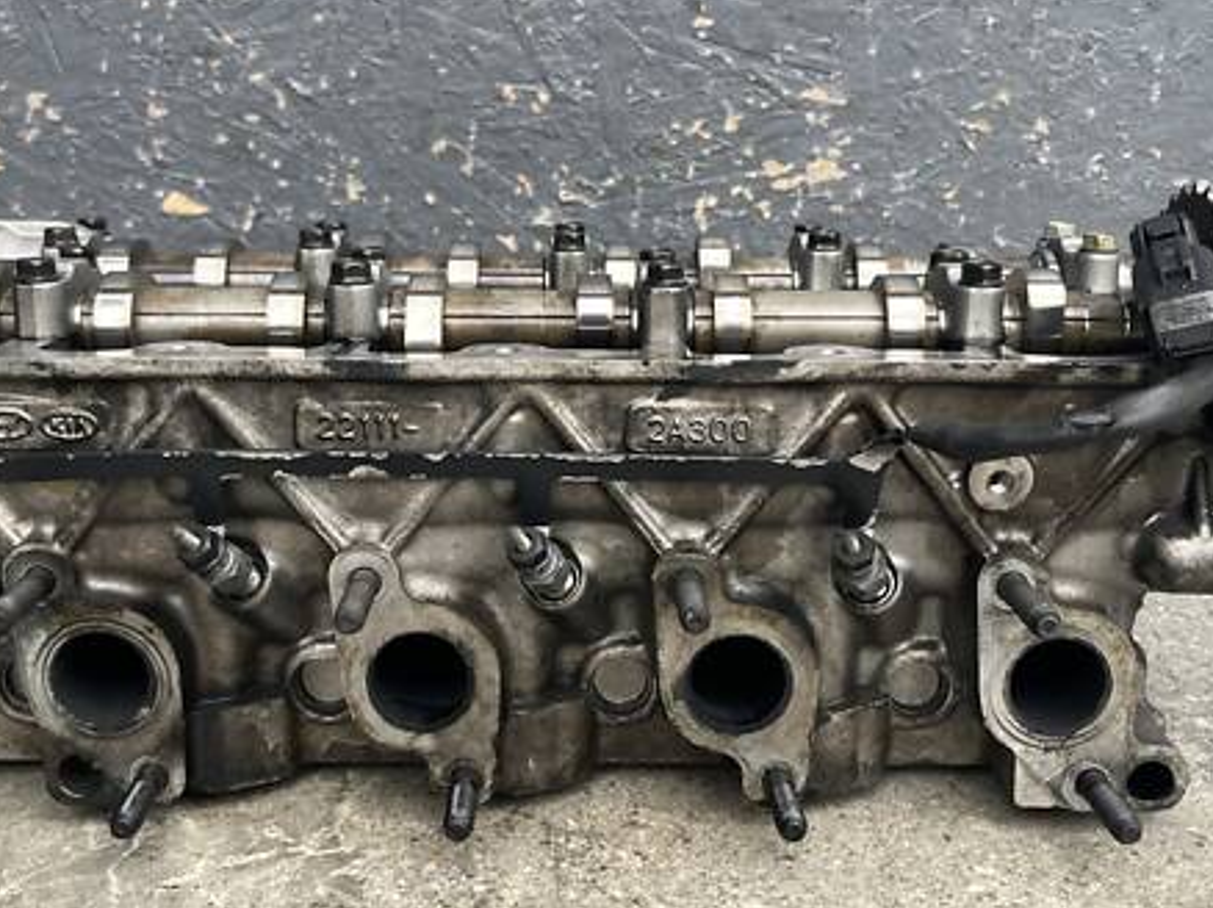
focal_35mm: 38
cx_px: 562
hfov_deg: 49.0
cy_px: 426
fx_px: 1331
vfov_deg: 37.7
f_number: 1.6
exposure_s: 1/121
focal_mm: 5.1
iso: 50
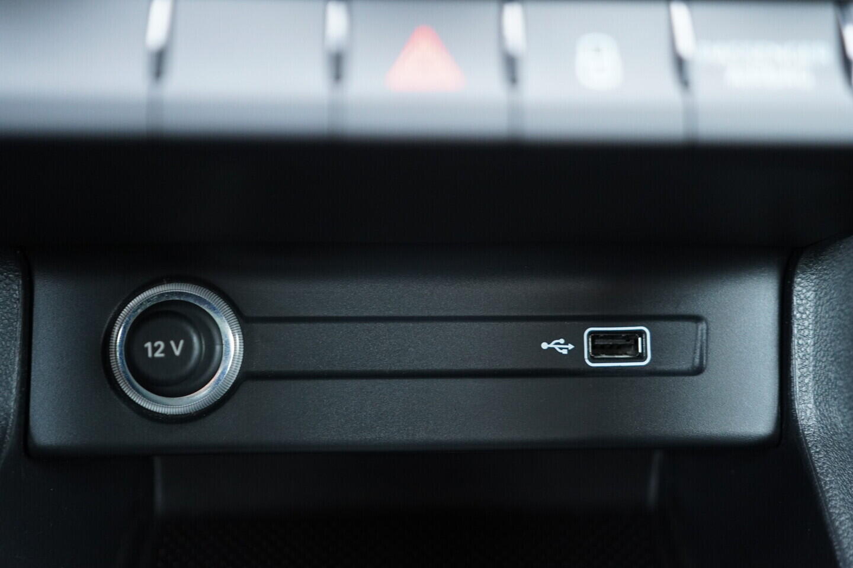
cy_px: 284
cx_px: 426
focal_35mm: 36
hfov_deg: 53.1
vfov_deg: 36.9
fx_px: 853
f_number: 2.8
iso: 1250
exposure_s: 1/40
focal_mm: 24
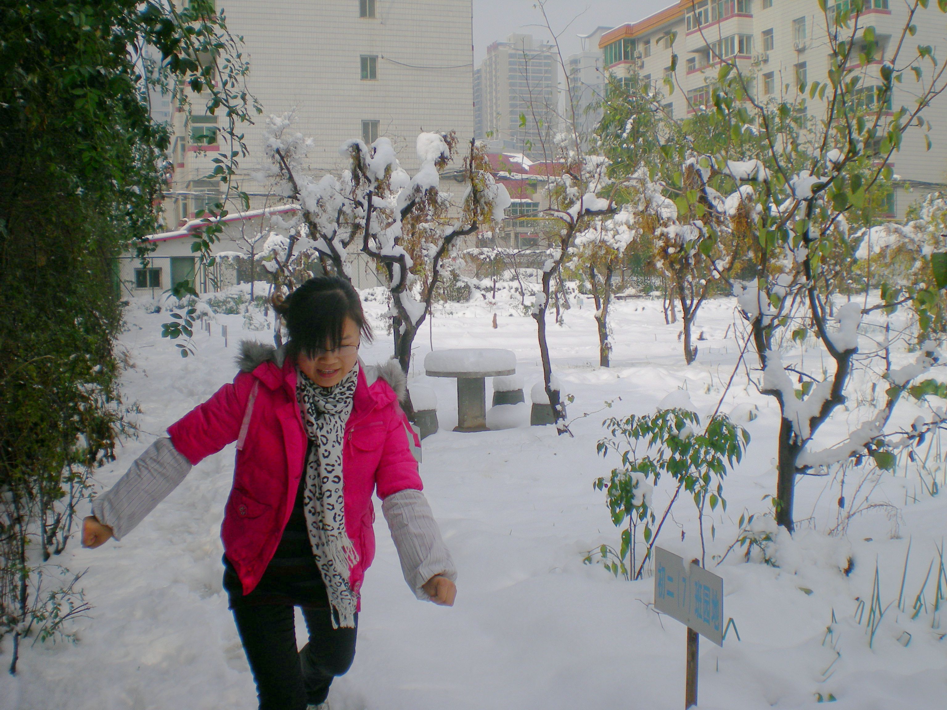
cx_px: 474
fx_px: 1040
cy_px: 355
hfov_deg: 49.0
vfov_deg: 37.7
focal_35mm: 38
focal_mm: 6.3
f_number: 4.6
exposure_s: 1/550
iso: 50
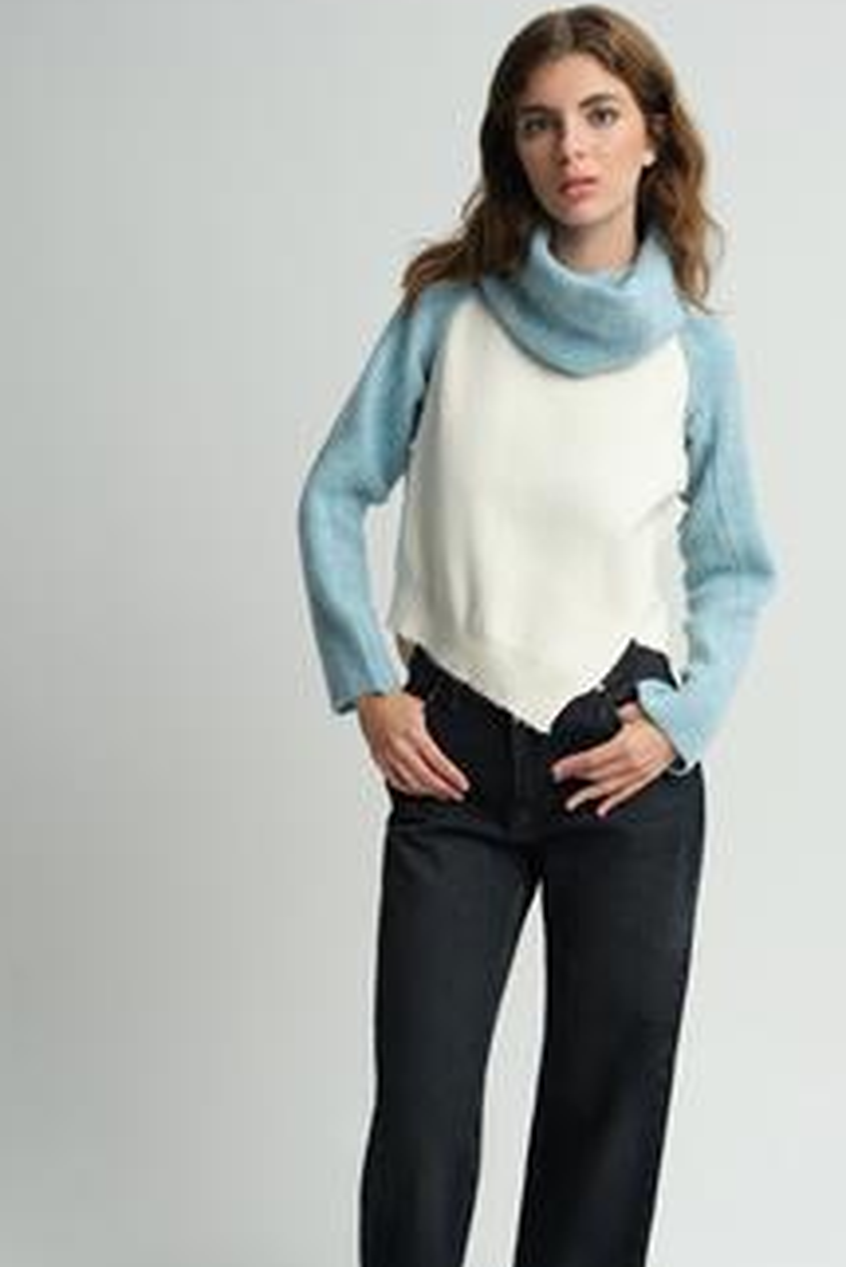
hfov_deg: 25.9
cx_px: 527
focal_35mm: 52
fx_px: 1831
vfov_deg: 38.1
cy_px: 730
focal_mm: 24.2
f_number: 6.4
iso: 200
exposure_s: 1/160
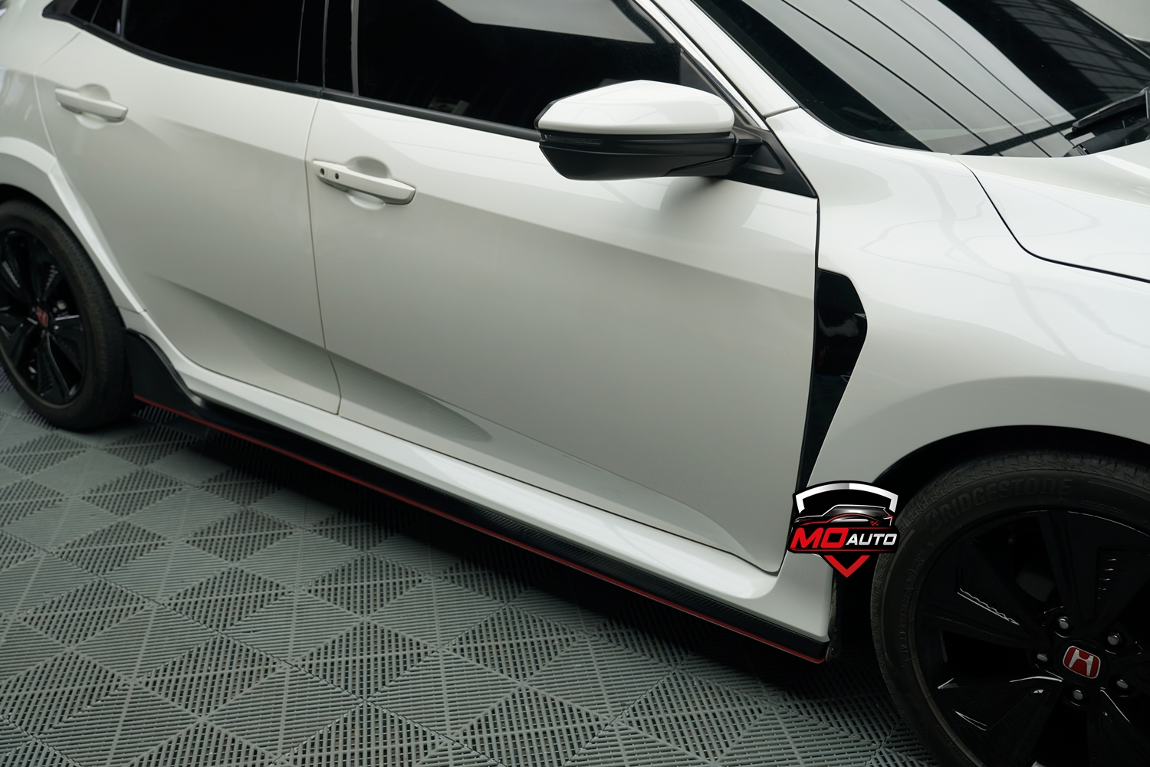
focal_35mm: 38
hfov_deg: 50.7
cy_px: 384
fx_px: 1214
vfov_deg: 35.1
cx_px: 575
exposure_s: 1/80
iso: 100
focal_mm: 38
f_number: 4.5
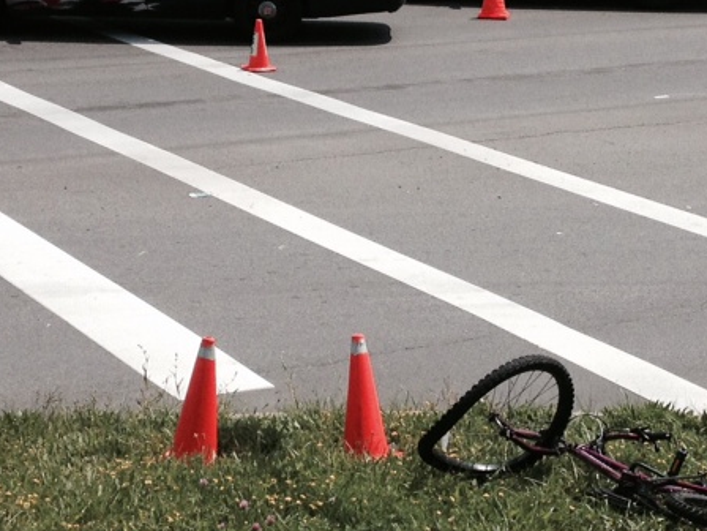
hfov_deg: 19.5
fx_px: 2042
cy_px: 201
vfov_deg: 14.8
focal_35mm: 100
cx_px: 514
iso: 50
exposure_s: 1/2404
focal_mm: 4.28
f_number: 2.4
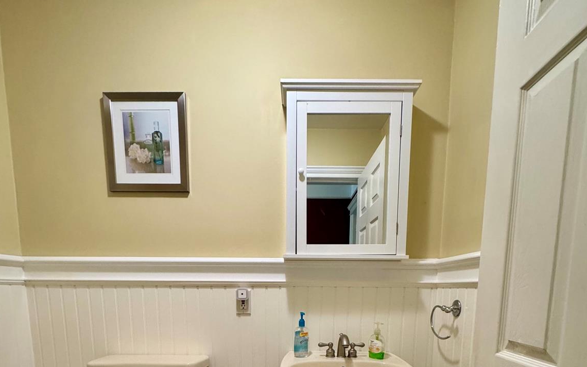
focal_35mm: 20
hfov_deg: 85.1
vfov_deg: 52.5
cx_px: 294
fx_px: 320
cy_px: 330
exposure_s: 1/60
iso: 320
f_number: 2.2
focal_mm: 2.22
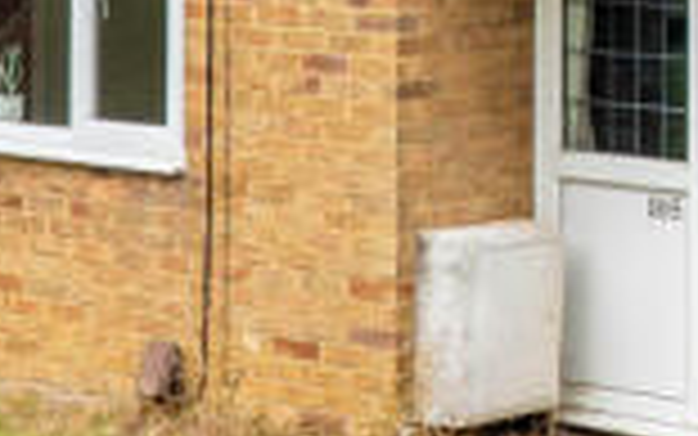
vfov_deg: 8.6
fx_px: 2816
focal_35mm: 148
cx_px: 1045
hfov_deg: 13.3
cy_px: -281
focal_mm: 22
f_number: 8
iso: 320
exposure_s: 1/100
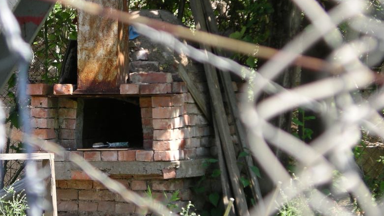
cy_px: 135
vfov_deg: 6.4
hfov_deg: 11.3
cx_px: 134
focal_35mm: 191
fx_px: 1944
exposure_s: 1/200
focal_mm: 27.8
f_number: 4.2
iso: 64
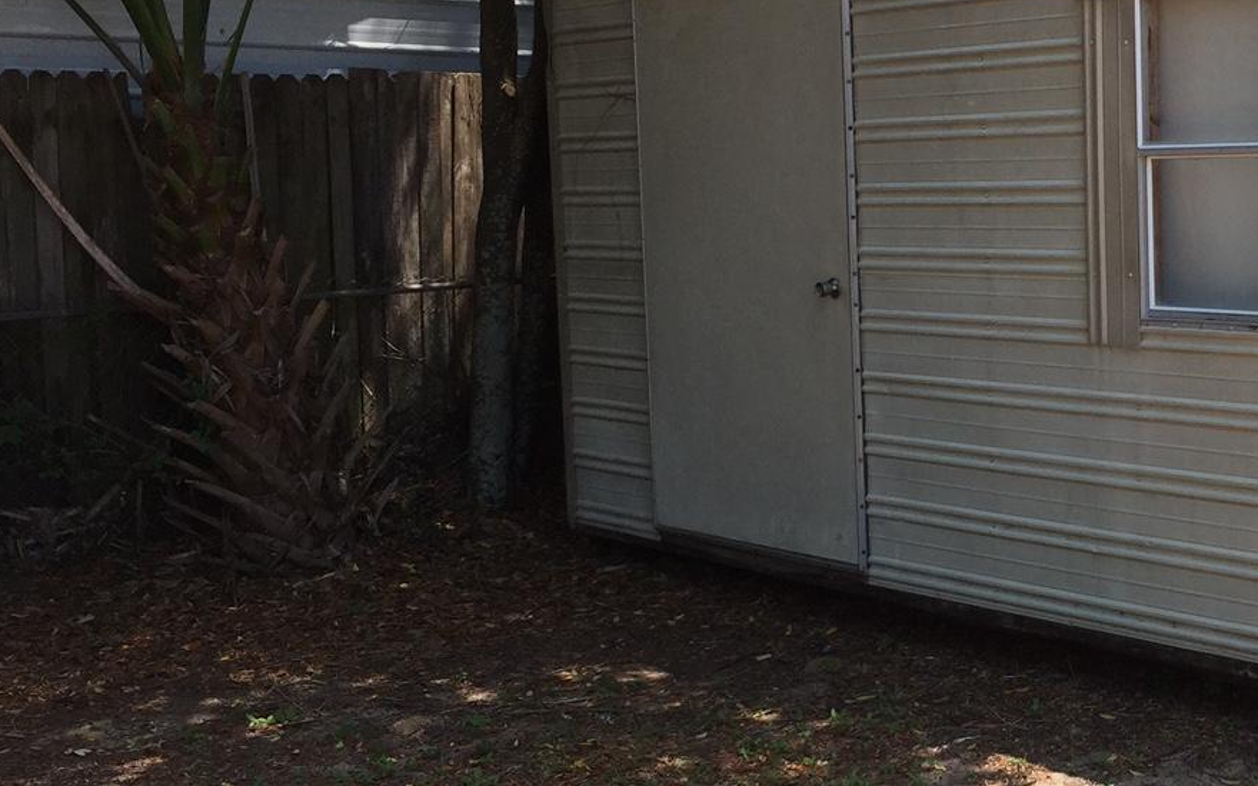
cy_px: 404
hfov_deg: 34.2
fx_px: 1954
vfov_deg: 22.7
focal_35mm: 57
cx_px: 1068
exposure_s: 1/1014
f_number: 2.2
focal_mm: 4.15
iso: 32
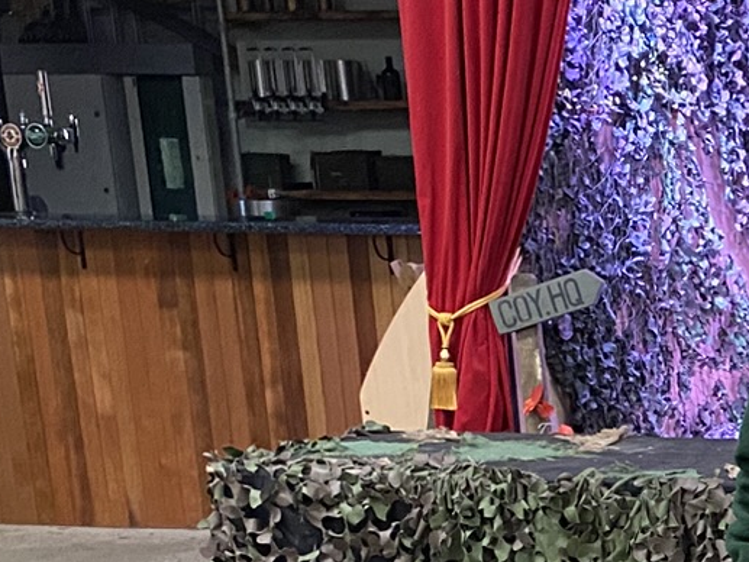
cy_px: 730
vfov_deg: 13.8
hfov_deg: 16.8
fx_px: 2229
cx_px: 1207
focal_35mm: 103
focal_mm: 4.25
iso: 500
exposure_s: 1/50
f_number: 1.8
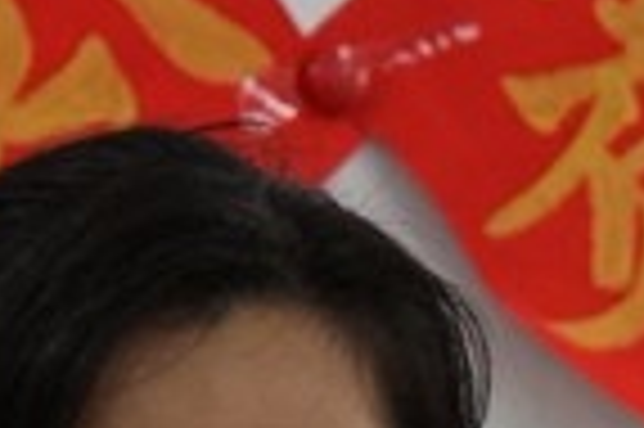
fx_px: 8952
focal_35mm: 501
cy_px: 840
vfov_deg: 2.7
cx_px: 230
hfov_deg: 4.1
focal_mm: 70
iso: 2500
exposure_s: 1/40
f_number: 5.6
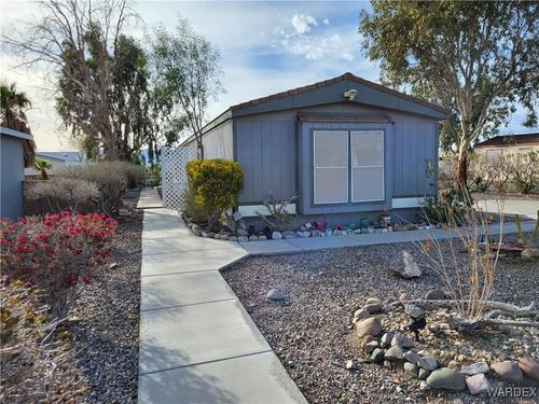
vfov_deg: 53.1
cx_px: 270
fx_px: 405
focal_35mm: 26
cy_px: 202
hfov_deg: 67.3
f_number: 1.8
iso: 40
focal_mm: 5.4
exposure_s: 1/2169
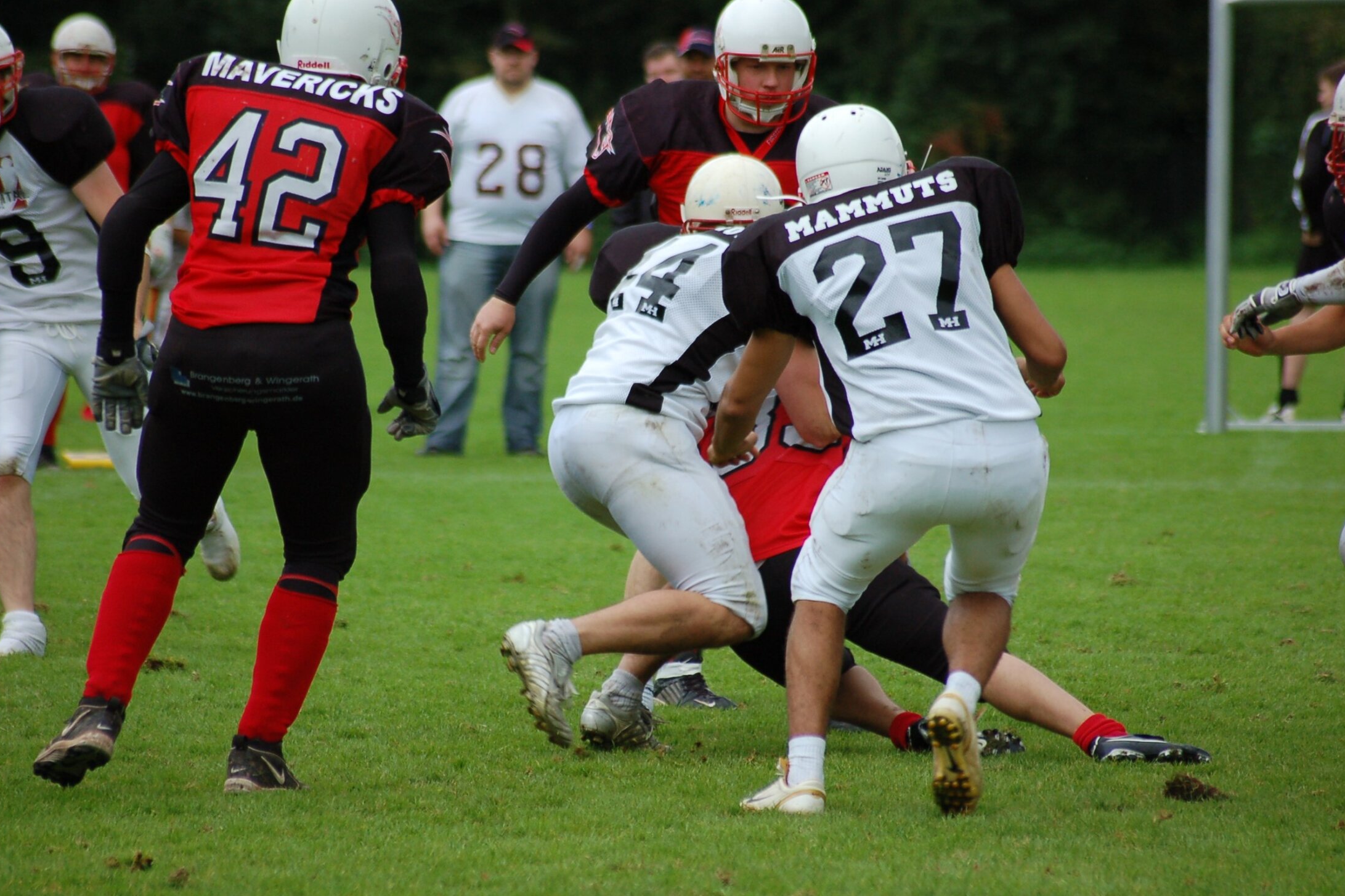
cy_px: 448
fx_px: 12402
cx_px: 672
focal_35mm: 332
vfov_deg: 4.1
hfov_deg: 6.2
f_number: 5.3
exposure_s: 1/500
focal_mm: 220
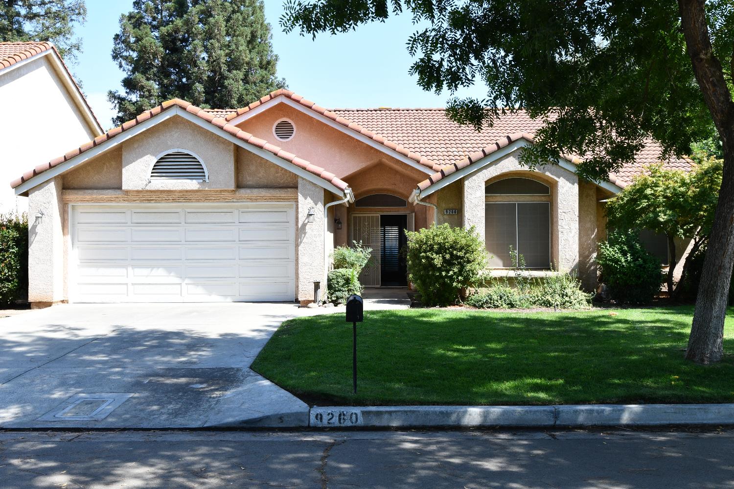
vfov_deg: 36.8
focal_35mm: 36
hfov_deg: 53.2
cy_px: 244
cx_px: 367
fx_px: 733
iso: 320
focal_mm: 24
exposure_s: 1/200
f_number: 9
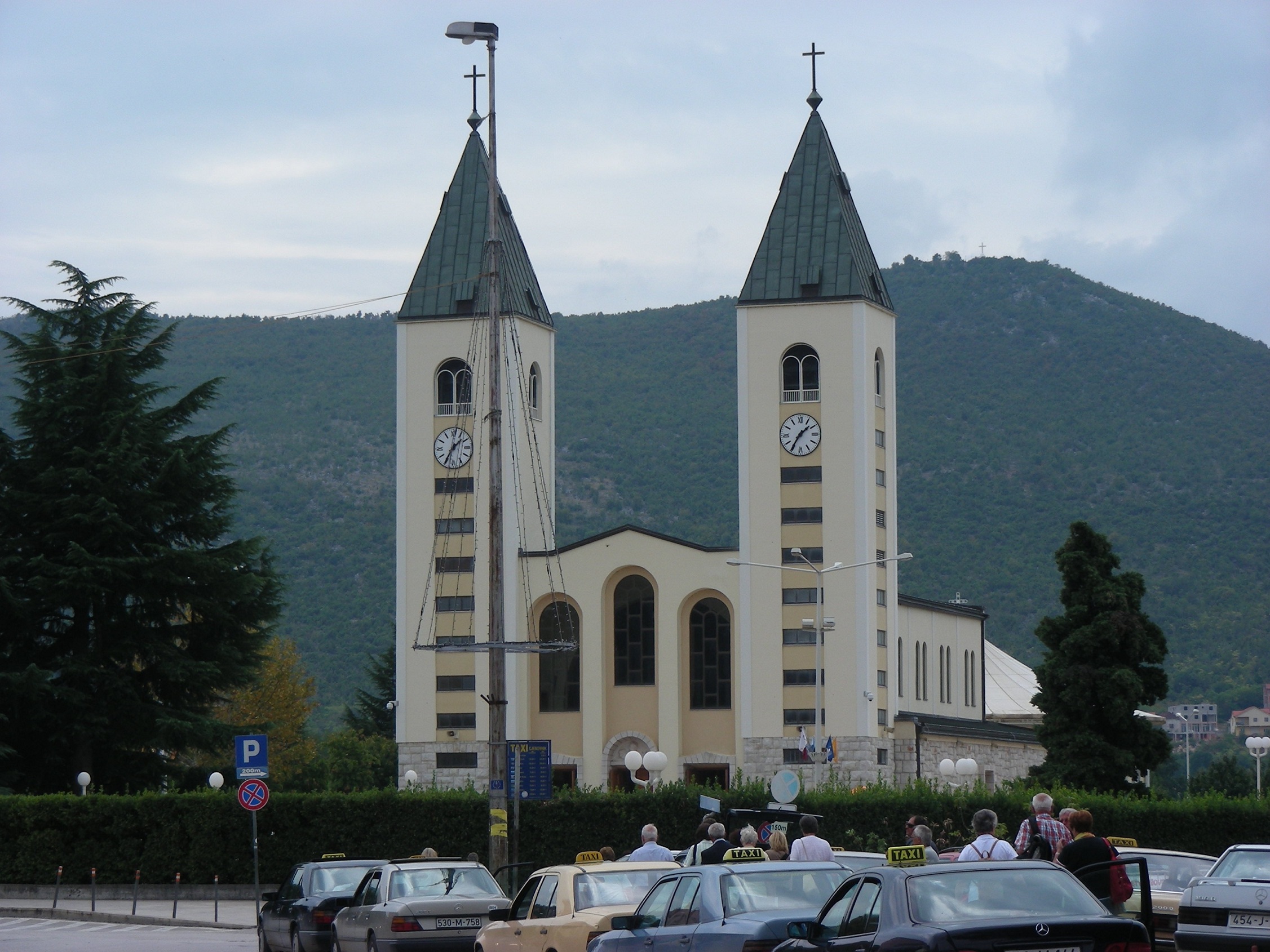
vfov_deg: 13.1
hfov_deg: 17.4
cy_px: 476
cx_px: 635
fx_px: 4146
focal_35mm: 113
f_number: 4
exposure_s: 1/427
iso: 50
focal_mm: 18.9
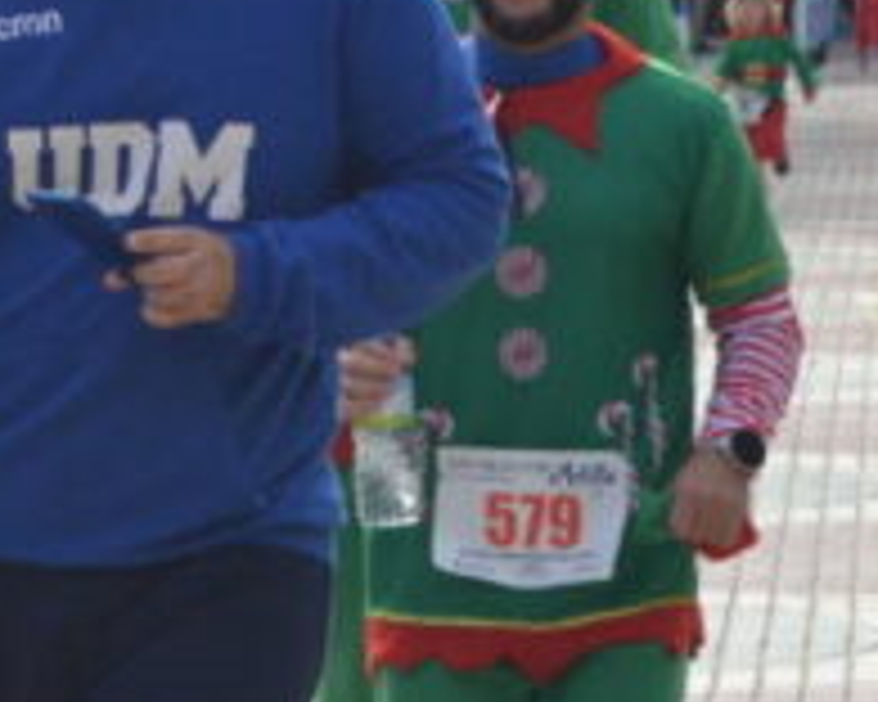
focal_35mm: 340
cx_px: -513
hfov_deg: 5.6
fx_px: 8835
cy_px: 423
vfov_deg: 4.6
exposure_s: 1/640
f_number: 5.3
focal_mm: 46
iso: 400
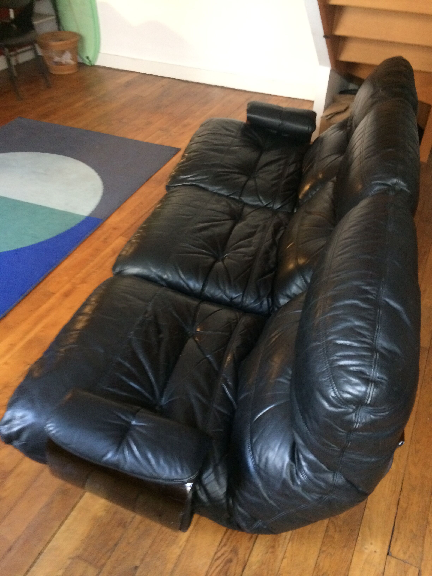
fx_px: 483
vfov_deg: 61.7
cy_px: 288
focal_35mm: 29
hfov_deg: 48.2
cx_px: 216
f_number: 2.2
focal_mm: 4.15
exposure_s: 1/20
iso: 320
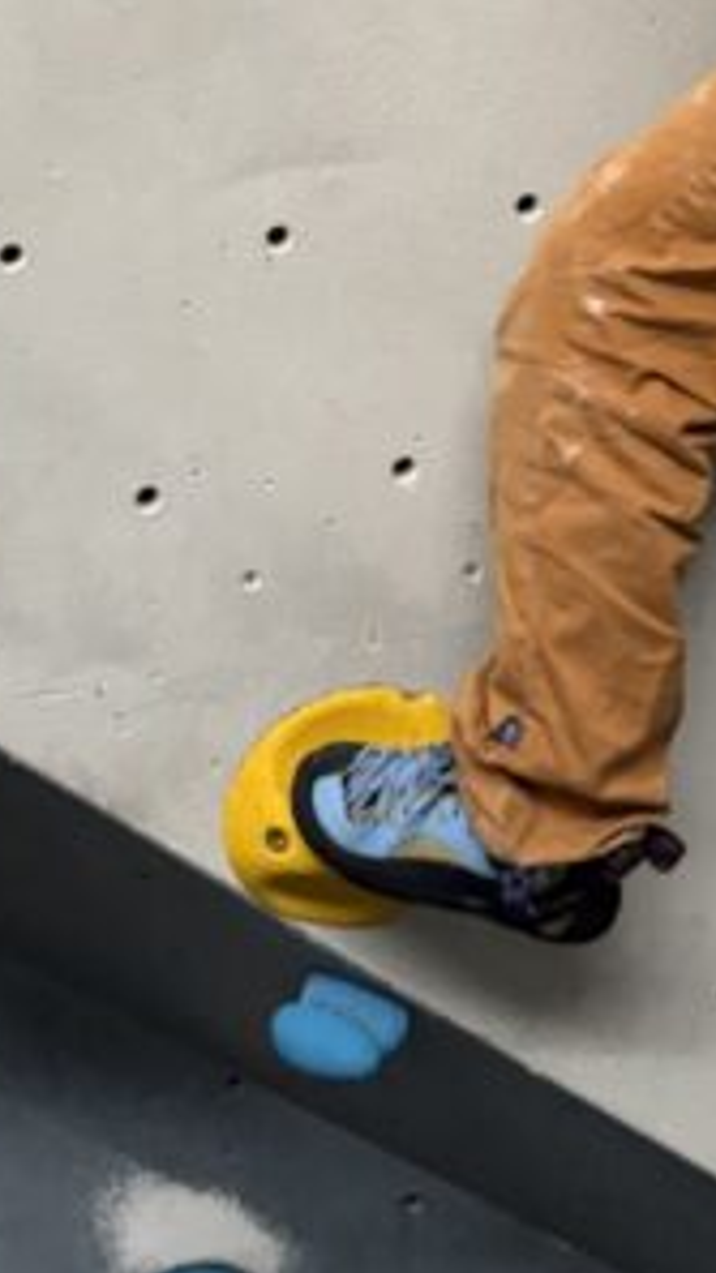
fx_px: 3039
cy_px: -150
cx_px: 484
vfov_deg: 22.3
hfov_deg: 13.4
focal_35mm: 90
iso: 640
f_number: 1.78
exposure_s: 1/60
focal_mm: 6.76
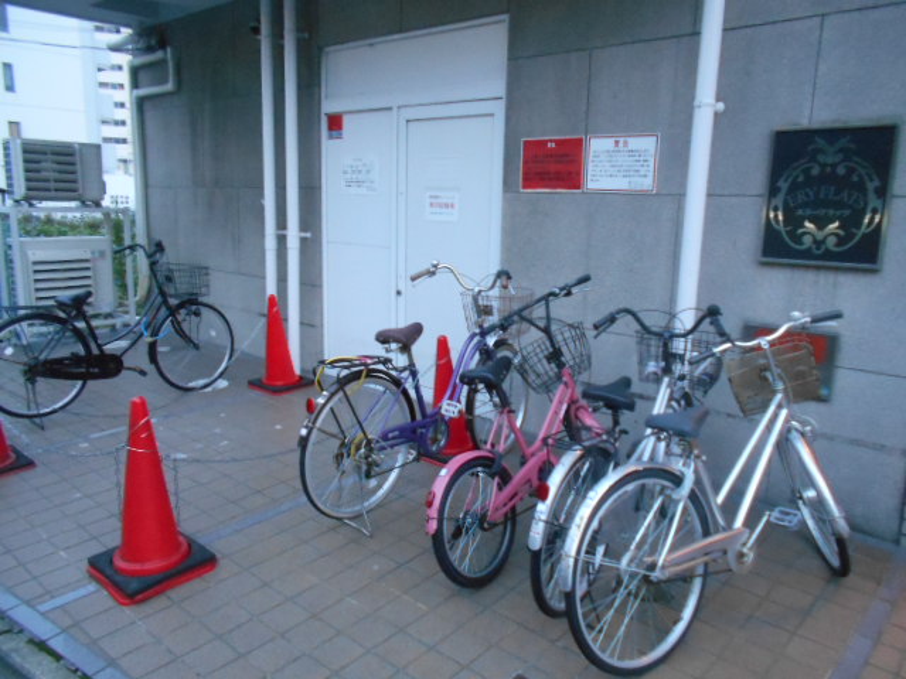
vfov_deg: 53.1
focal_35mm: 26
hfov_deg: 67.3
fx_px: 680
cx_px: 453
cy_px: 340
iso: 800
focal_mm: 4.6
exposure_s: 1/25
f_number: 3.2
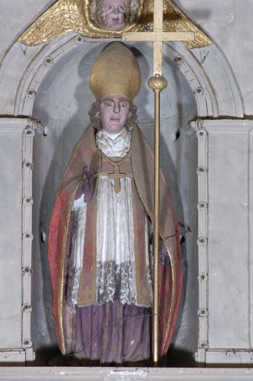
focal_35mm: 450
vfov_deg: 4.6
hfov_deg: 3.0
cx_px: 126
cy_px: 190
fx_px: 4756
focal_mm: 300
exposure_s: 1/30
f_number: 6.3
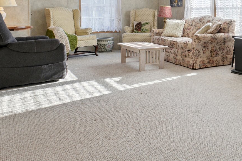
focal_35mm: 40
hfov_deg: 42.0
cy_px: 11
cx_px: 242
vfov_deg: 31.6
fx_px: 269
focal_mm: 17
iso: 400
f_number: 11
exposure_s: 1/125
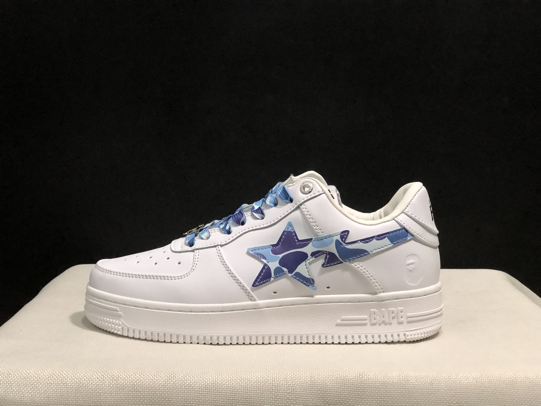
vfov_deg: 25.7
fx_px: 891
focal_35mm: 57
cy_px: 203
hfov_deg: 33.8
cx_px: 270
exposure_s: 1/30
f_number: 2.8
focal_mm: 6.6
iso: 64
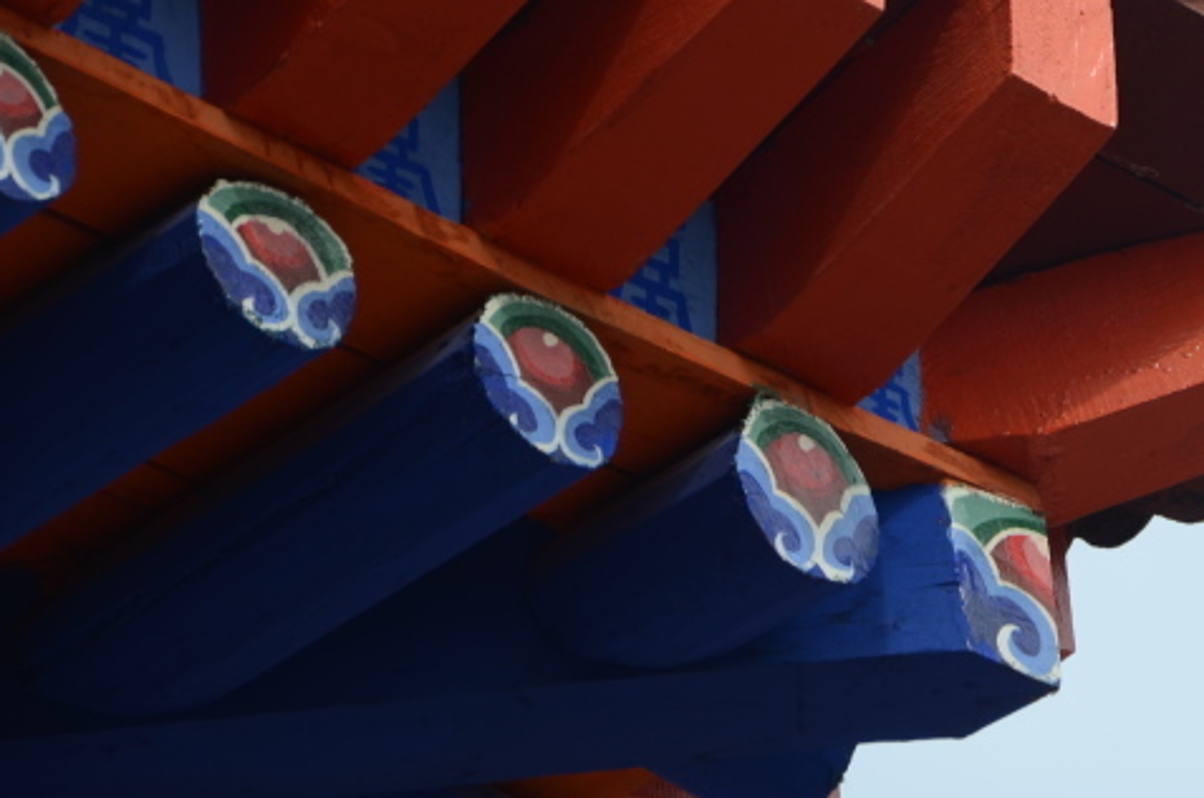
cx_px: 1199
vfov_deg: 4.0
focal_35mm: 338
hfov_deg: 6.1
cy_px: 48
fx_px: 11284
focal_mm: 105
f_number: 5.6
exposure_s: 1/200
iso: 100
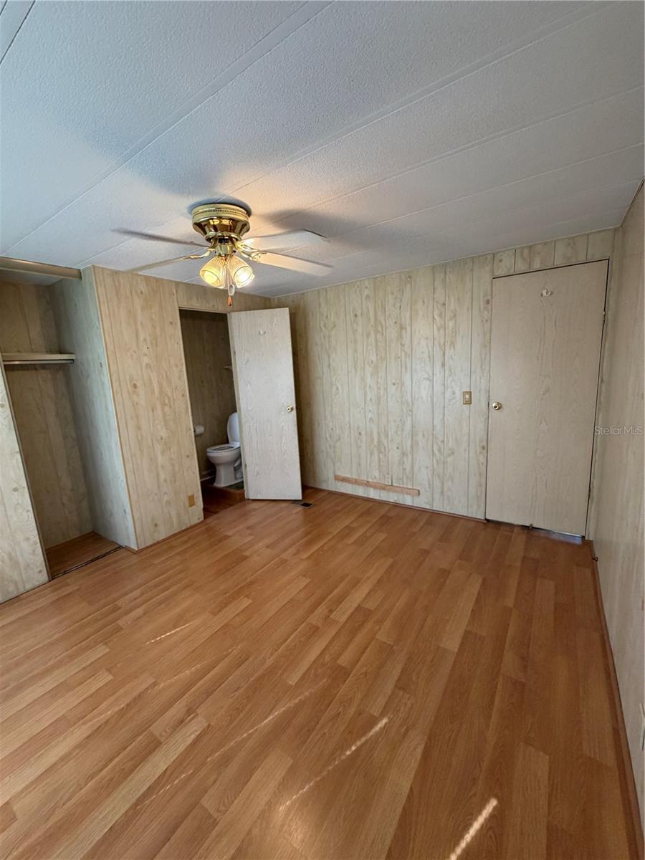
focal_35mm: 14
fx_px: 348
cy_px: 430
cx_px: 322
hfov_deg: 85.7
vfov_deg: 102.1
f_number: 2.2
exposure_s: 1/120
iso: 200
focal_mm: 2.22
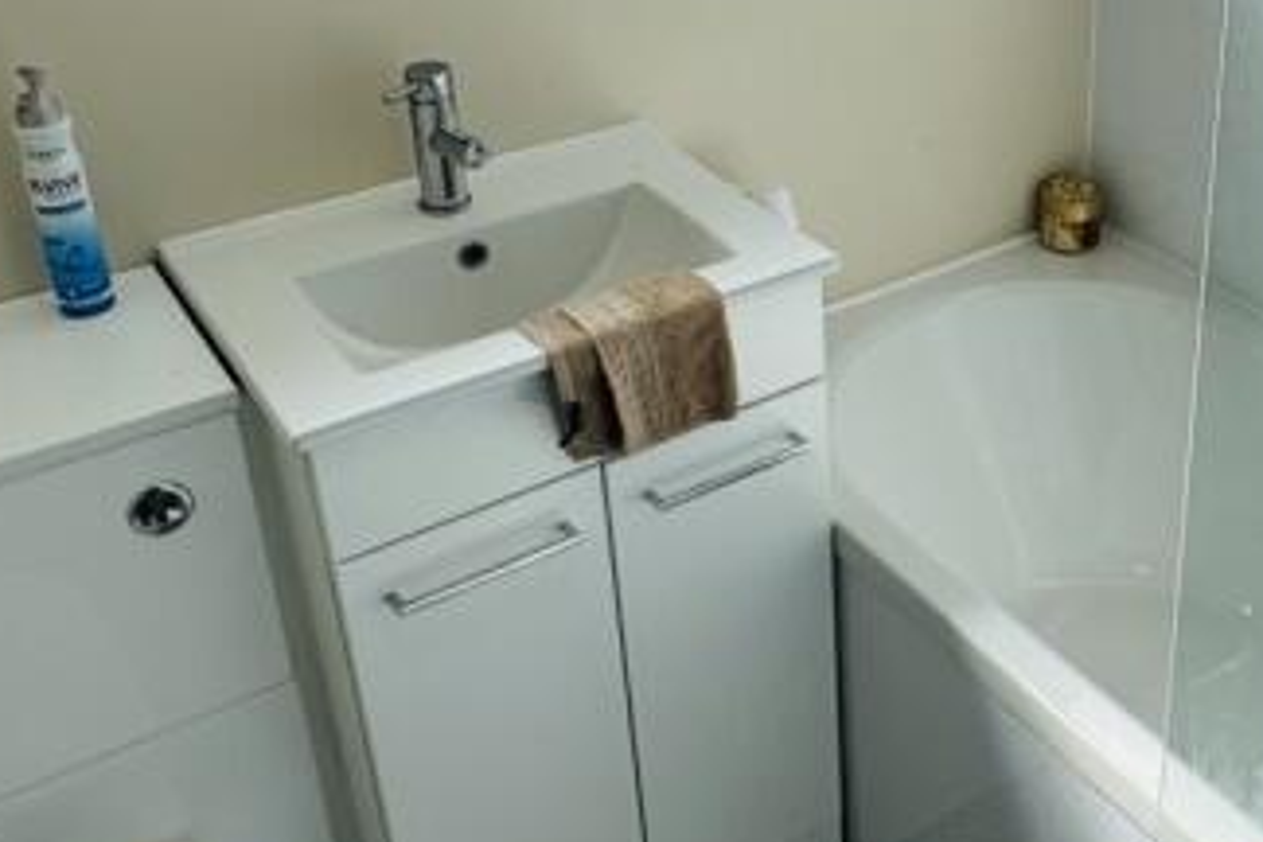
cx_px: 1002
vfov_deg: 28.8
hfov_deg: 41.0
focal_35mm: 46
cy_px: 214
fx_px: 1614
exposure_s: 1/675
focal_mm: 2.22
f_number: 2.2
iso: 40
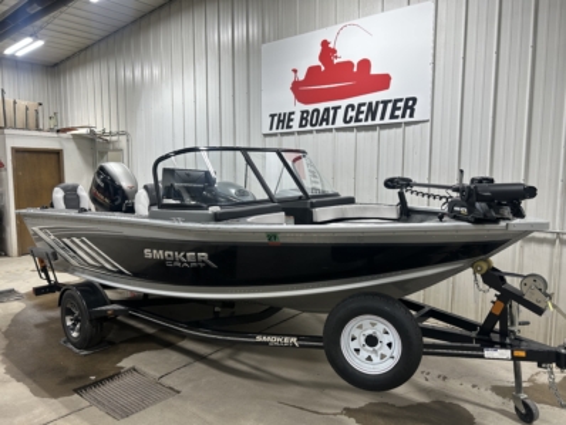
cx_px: 283
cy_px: 212
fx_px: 425
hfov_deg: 67.3
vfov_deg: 53.1
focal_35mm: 26
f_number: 1.5
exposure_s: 1/120
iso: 32
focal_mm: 5.7
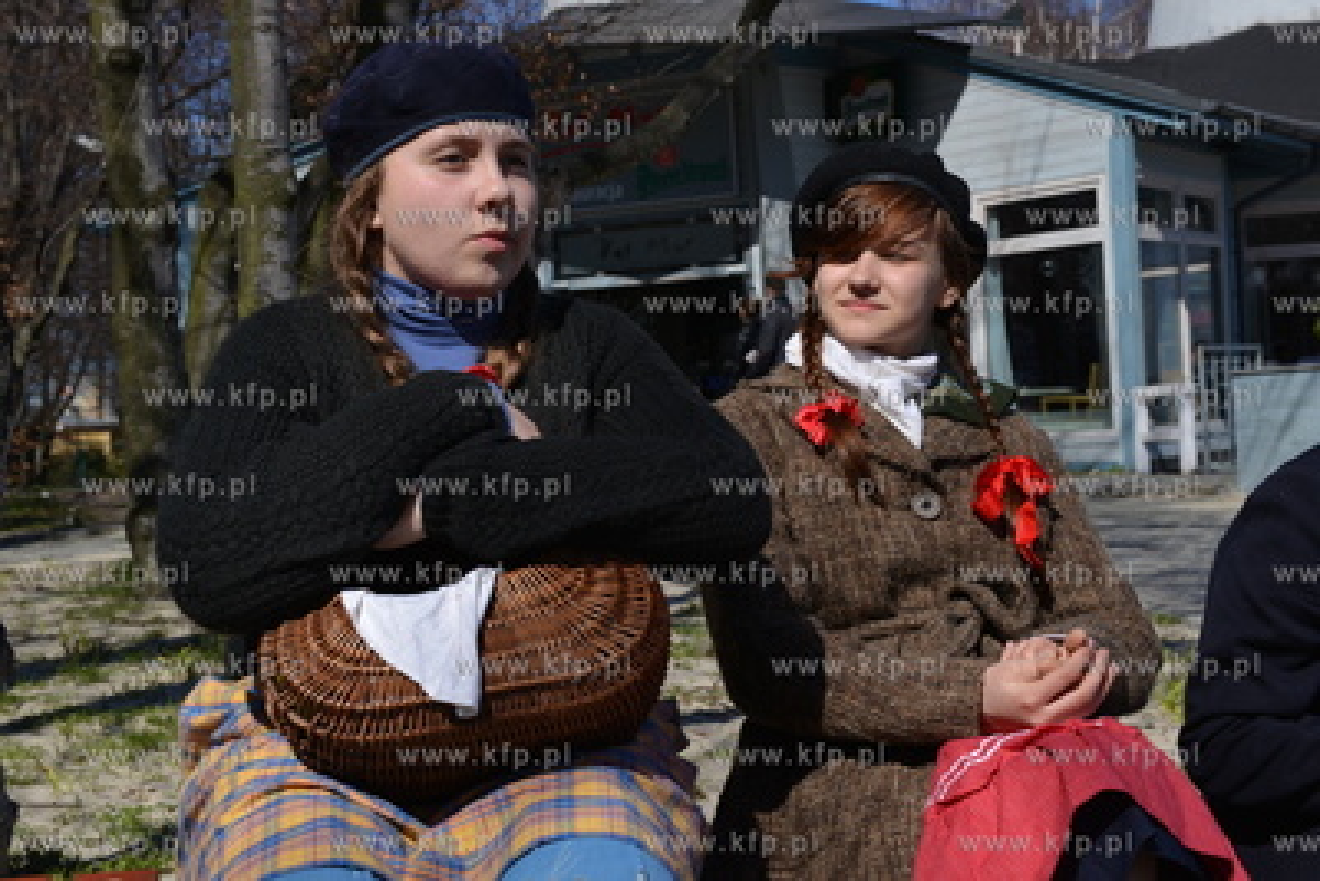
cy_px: 440
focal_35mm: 55
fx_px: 2017
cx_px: 660
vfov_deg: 24.6
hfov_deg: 36.2
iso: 200
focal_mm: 55
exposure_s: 1/640
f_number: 10
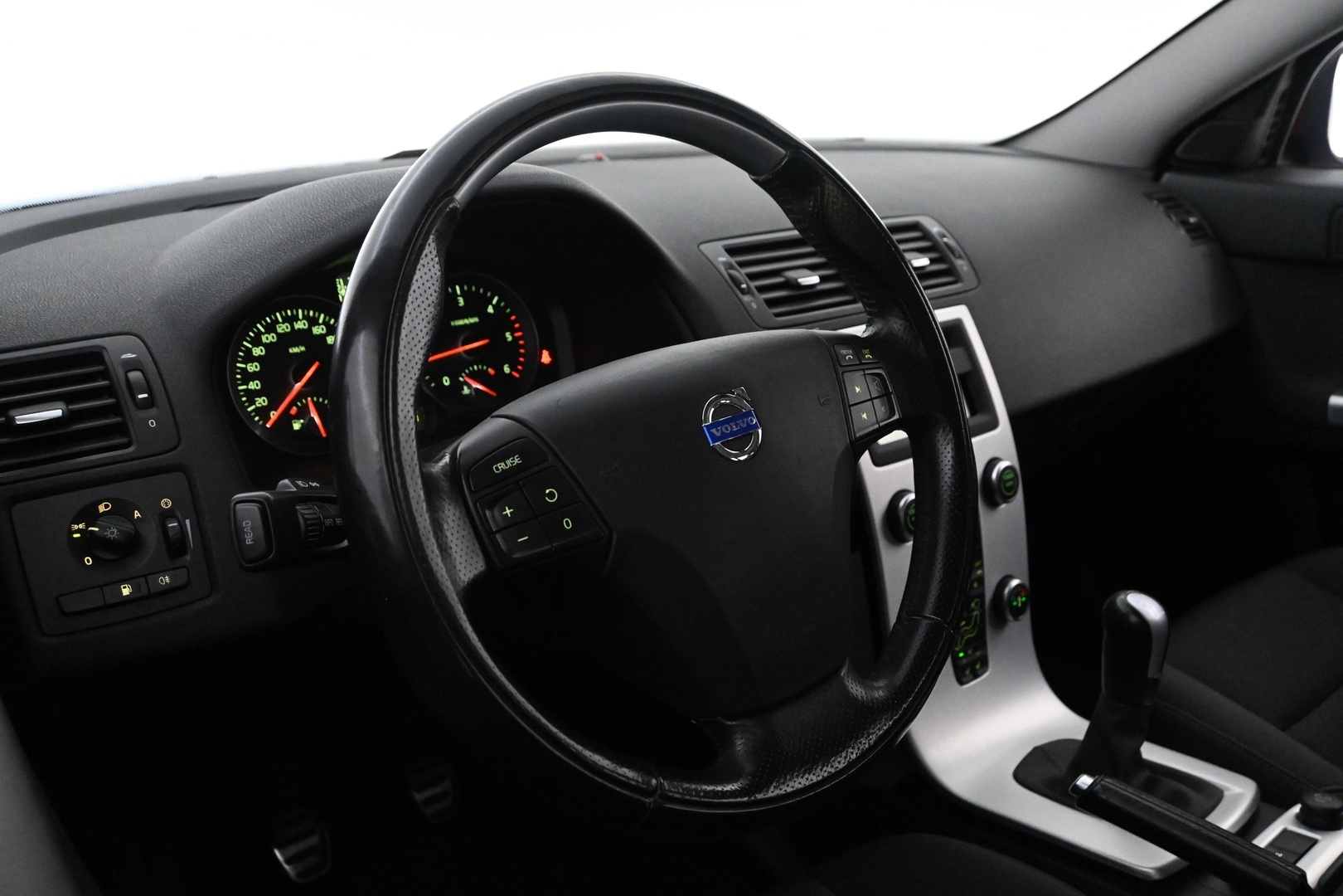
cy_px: 448
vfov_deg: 41.7
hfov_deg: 59.5
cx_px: 672
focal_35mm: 32
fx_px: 1175
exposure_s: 1/80
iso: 6400
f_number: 4.5
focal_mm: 21
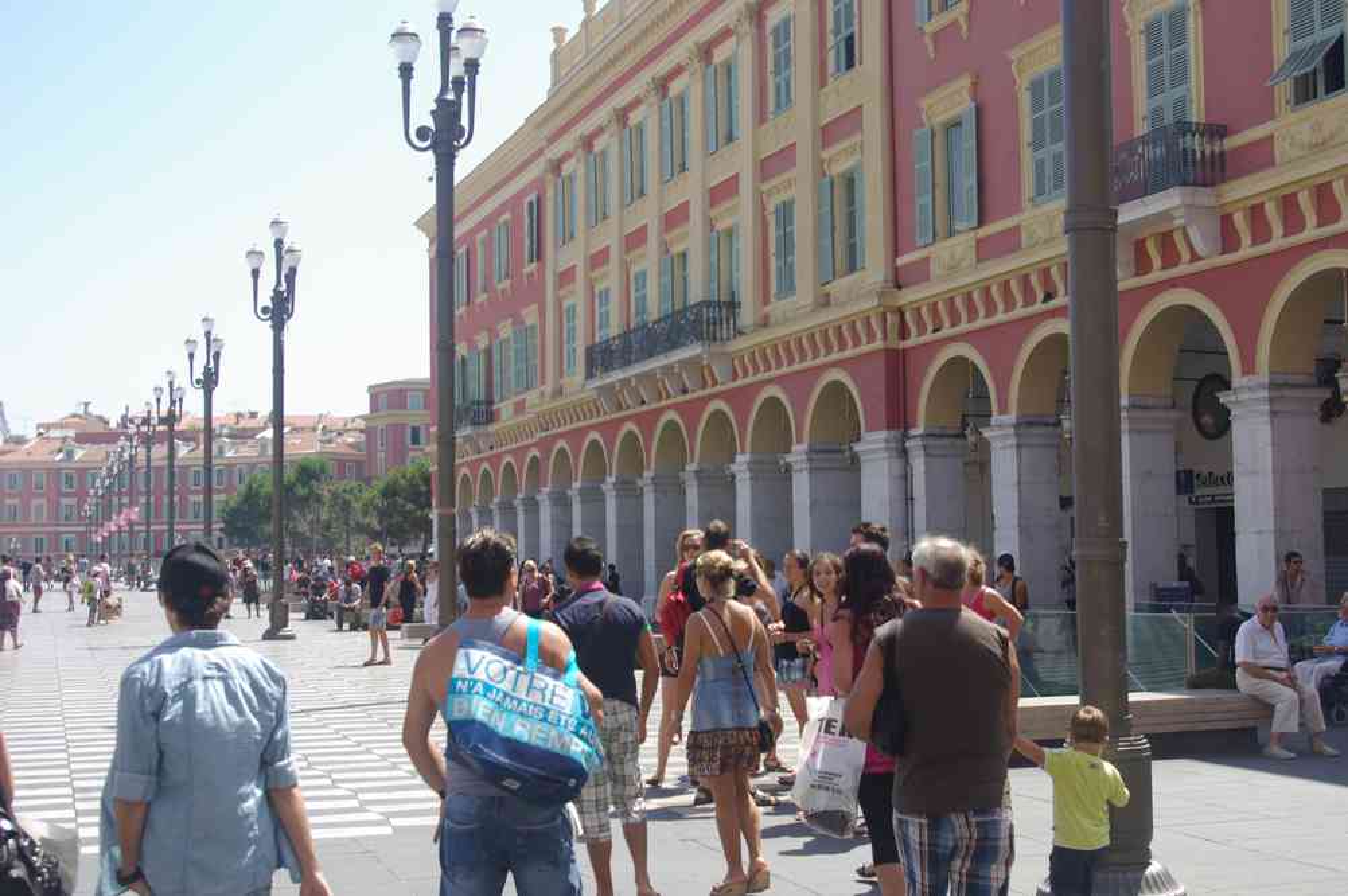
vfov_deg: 28.9
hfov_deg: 42.4
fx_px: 1739
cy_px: 448
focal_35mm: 46
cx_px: 674
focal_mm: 31
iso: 100
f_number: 6.7
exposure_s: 1/125
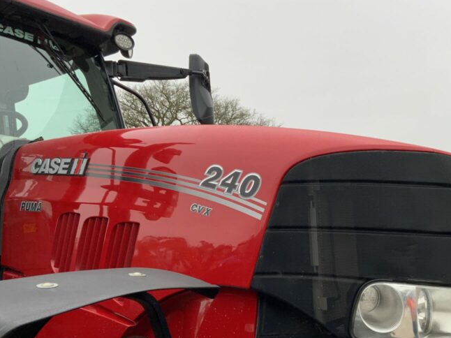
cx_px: 290
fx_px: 599
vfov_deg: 31.3
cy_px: 217
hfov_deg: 40.9
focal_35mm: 46
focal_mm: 3
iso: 25
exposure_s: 1/122
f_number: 1.8
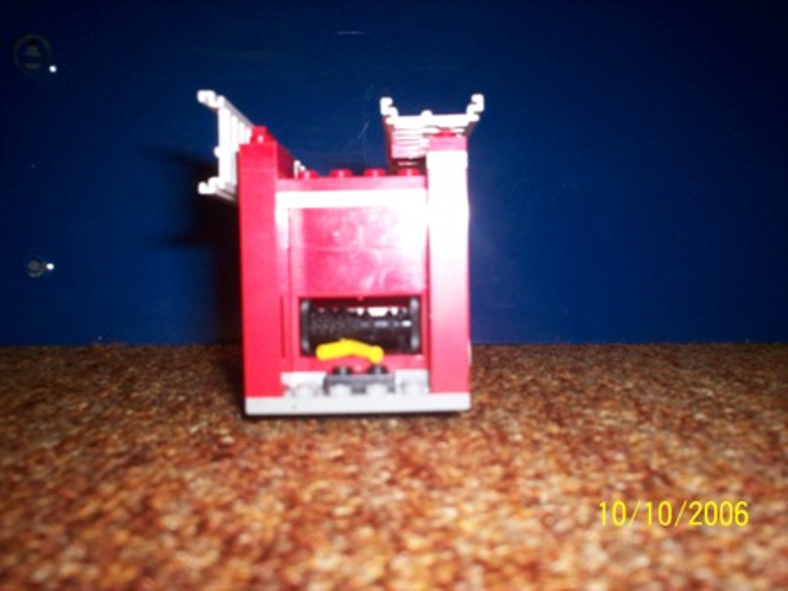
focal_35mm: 36
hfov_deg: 51.4
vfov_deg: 39.7
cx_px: 394
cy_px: 296
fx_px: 820
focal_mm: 6
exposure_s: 1/60
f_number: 4.5
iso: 140
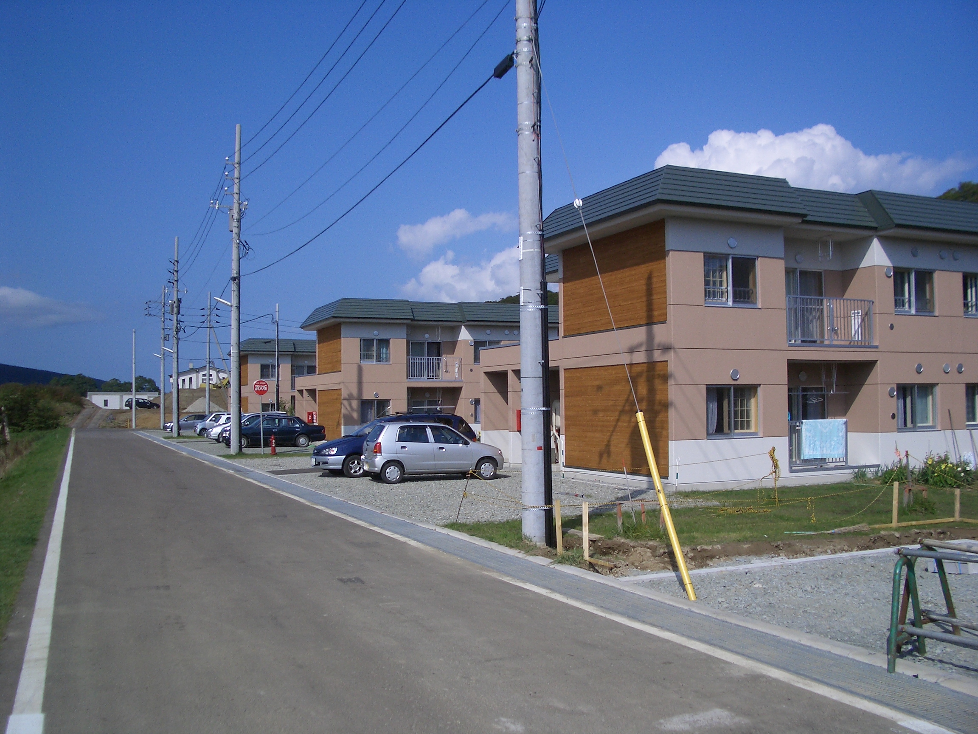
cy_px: 367
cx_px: 489
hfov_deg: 52.6
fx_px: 989
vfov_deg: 40.7
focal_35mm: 35
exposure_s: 1/1250
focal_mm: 5.8
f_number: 4.3
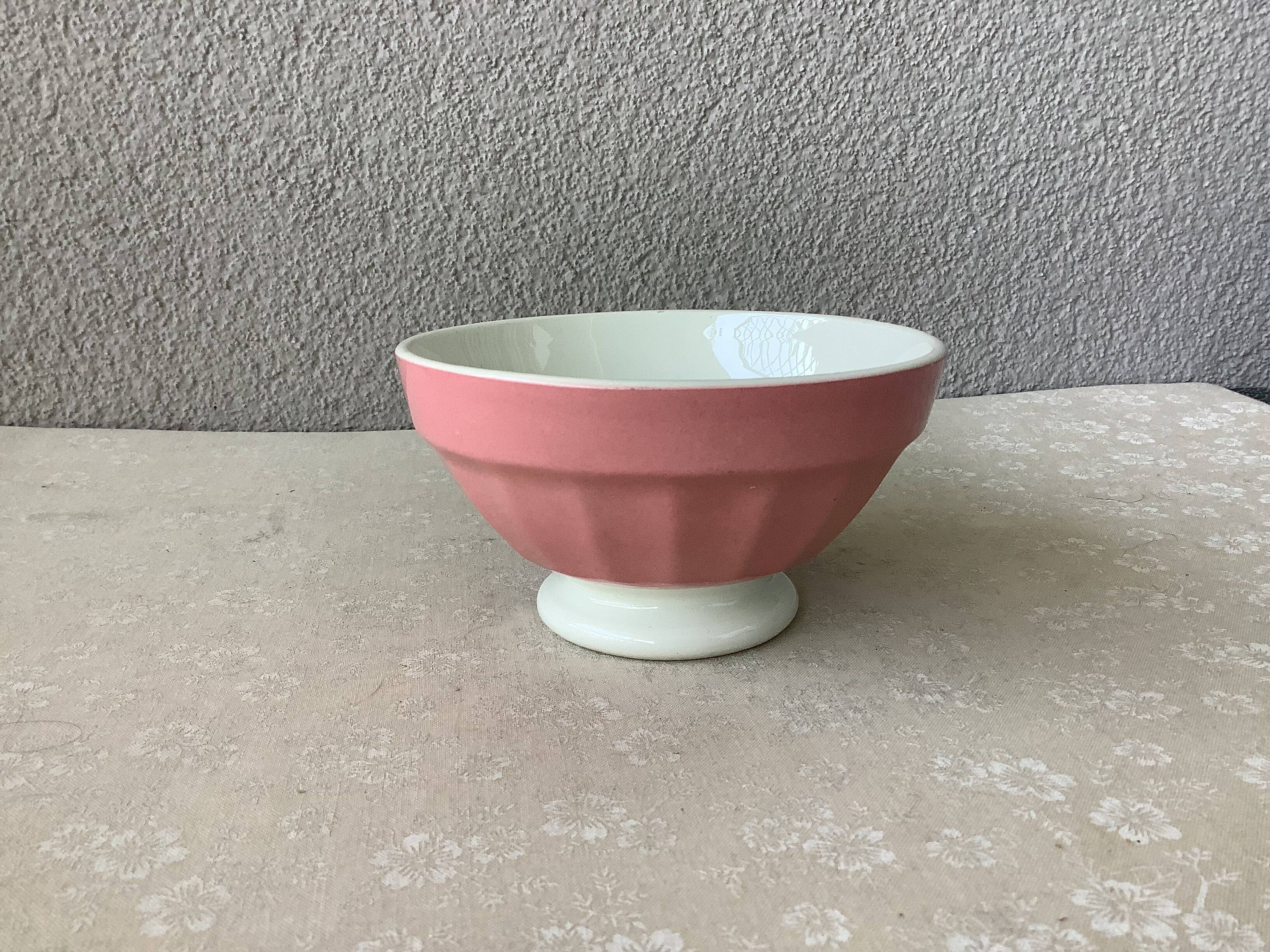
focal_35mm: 31
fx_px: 1137
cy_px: 476
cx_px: 635
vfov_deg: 45.4
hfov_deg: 58.4
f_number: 2.4
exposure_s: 1/120
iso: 50
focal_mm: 3.3
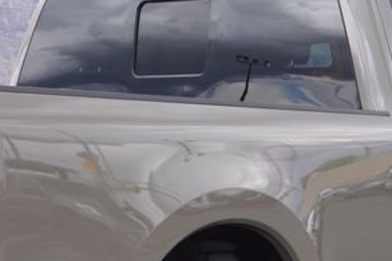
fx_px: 1371
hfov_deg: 16.2
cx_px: 82
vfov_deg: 10.7
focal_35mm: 126
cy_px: 316
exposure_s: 1/100
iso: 100
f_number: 6.3
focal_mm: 24
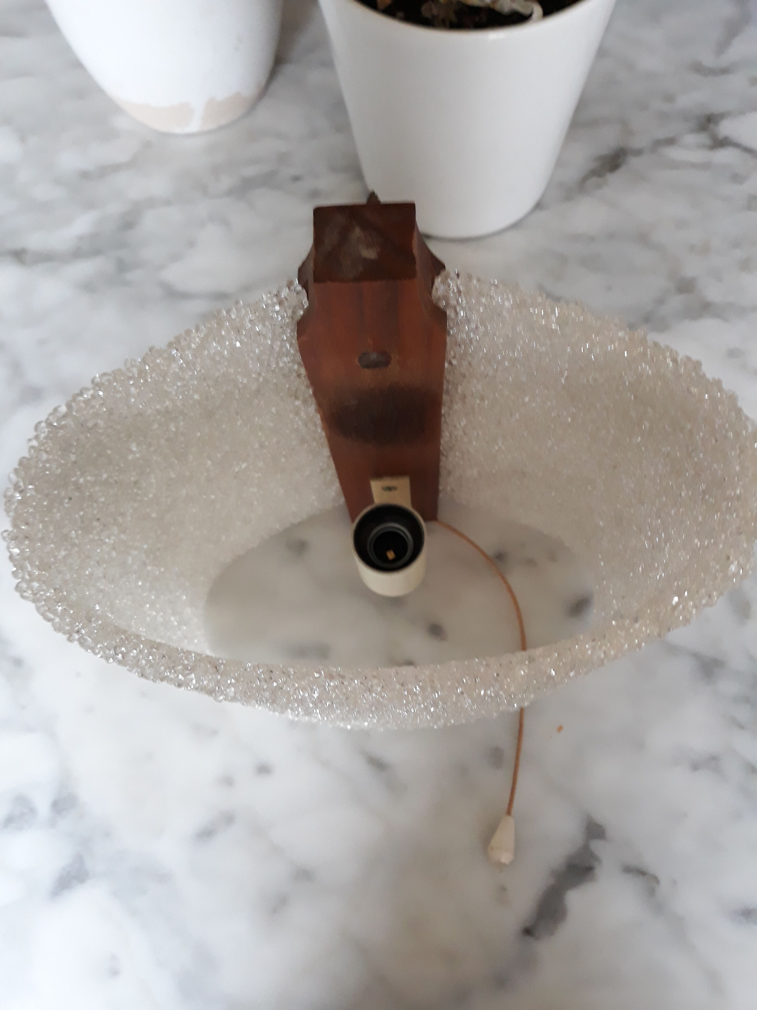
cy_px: 505
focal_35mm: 27
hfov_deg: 51.4
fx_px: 787
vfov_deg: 65.3
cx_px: 378
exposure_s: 1/25
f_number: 1.7
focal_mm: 3.71
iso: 200
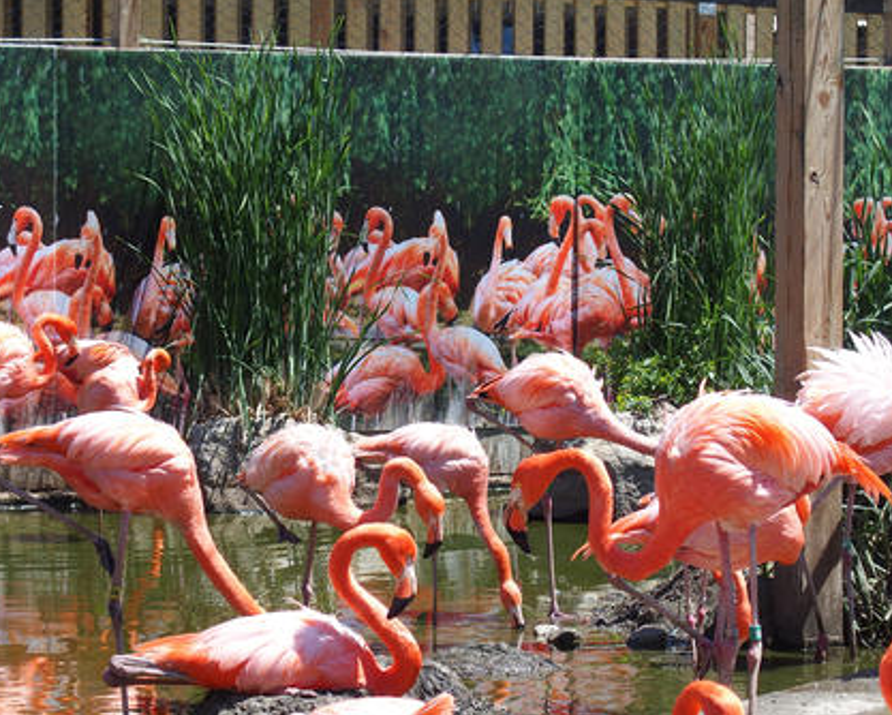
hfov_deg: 16.3
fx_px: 3117
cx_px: 456
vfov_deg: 13.1
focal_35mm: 118
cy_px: 358
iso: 100
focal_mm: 24
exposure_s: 1/640
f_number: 3.5
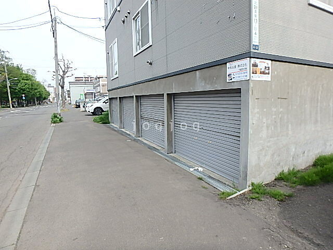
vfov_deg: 63.4
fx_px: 202
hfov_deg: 79.0
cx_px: 166
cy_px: 125
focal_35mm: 21
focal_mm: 3.7
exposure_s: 1/640
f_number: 3.5
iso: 125
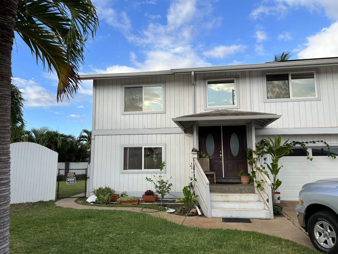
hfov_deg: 67.3
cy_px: 127
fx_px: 254
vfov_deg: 53.1
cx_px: 169
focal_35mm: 26
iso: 50
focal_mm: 5.7
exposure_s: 1/2208
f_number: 1.5
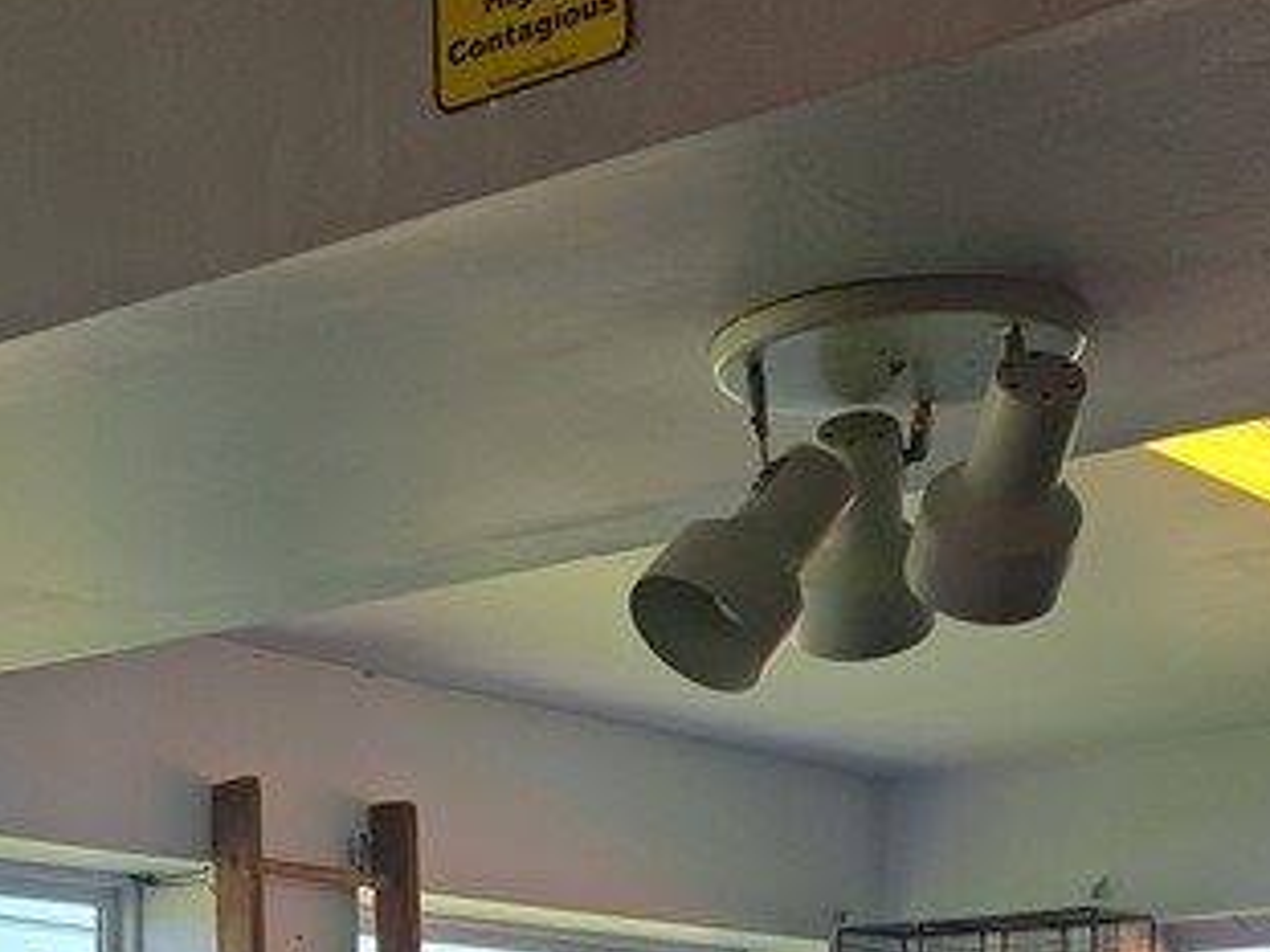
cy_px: 1393
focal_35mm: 79
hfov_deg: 24.0
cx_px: 123
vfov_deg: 17.0
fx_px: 2897
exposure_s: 1/303
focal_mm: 5.23
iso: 50
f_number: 1.8
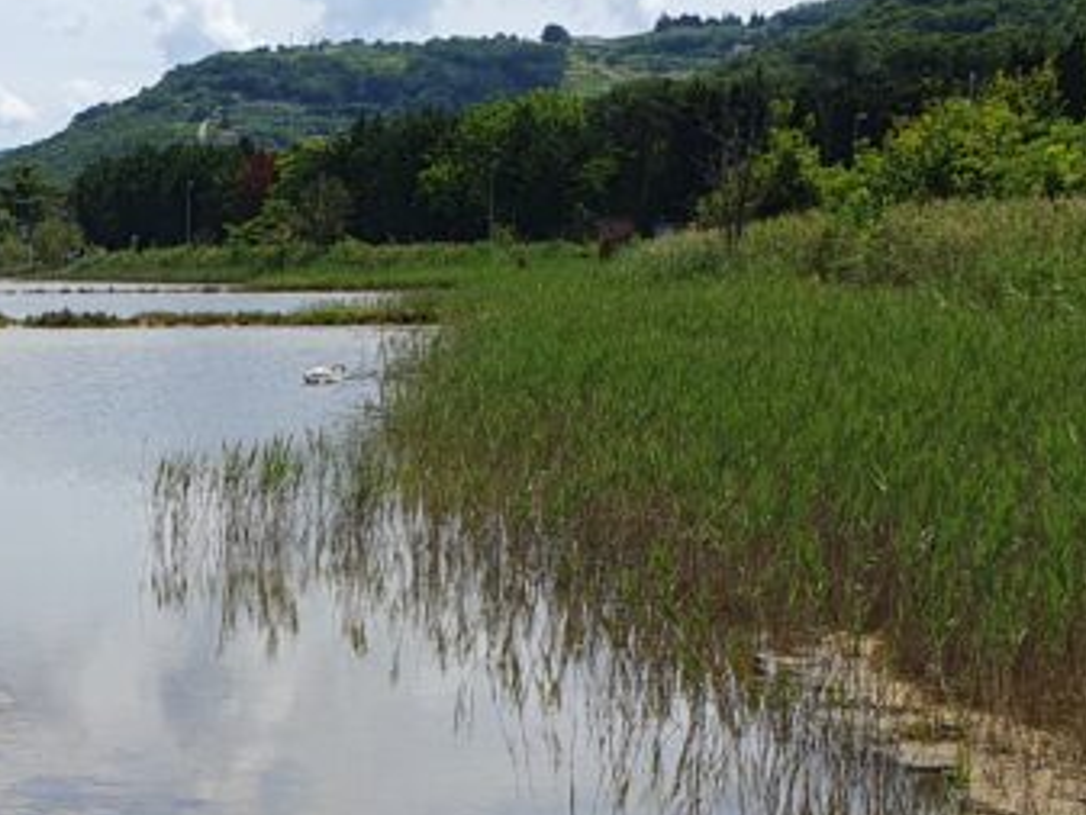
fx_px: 2479
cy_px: 825
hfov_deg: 23.5
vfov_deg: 18.2
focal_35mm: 79
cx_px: -35
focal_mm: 4.32
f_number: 2.4
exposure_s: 1/1820
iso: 50
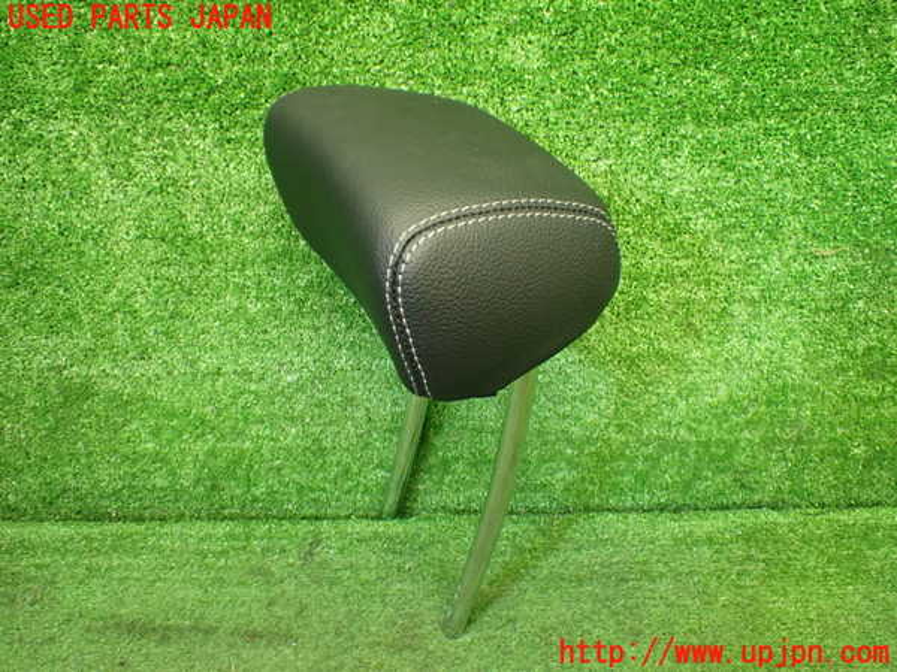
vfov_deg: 46.8
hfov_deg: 60.0
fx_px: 777
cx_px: 448
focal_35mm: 30
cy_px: 336
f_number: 2.3
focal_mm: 5.4
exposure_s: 1/80
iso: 800
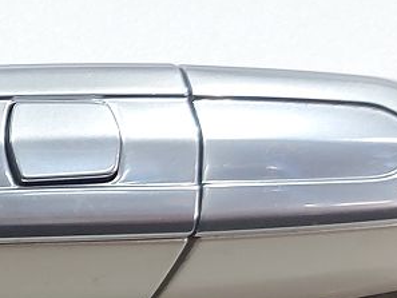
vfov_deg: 13.2
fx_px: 1285
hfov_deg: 15.9
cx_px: -229
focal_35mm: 112
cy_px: 239
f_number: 1.8
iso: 100
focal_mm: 5.23
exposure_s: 1/50
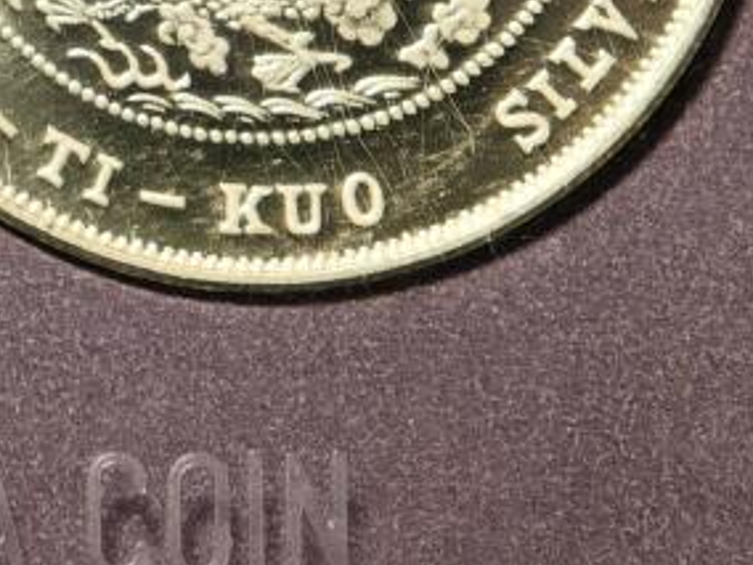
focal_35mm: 296
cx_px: -525
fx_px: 6439
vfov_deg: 5.0
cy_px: -204
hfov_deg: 6.6
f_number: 2
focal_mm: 9
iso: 640
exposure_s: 1/120
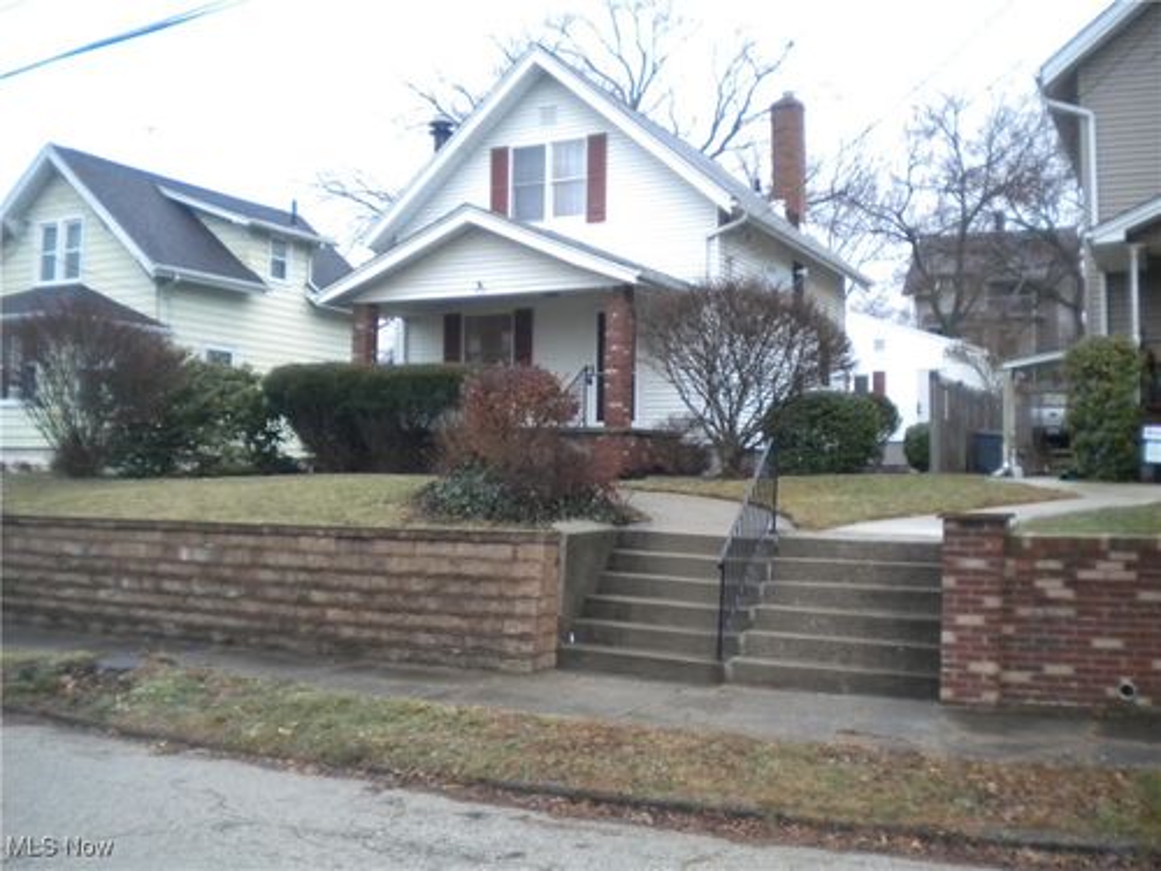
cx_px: 580
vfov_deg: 40.7
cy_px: 436
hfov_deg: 52.6
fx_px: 1174
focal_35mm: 35
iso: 400
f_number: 3.1
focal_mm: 6.3
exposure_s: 1/44.7
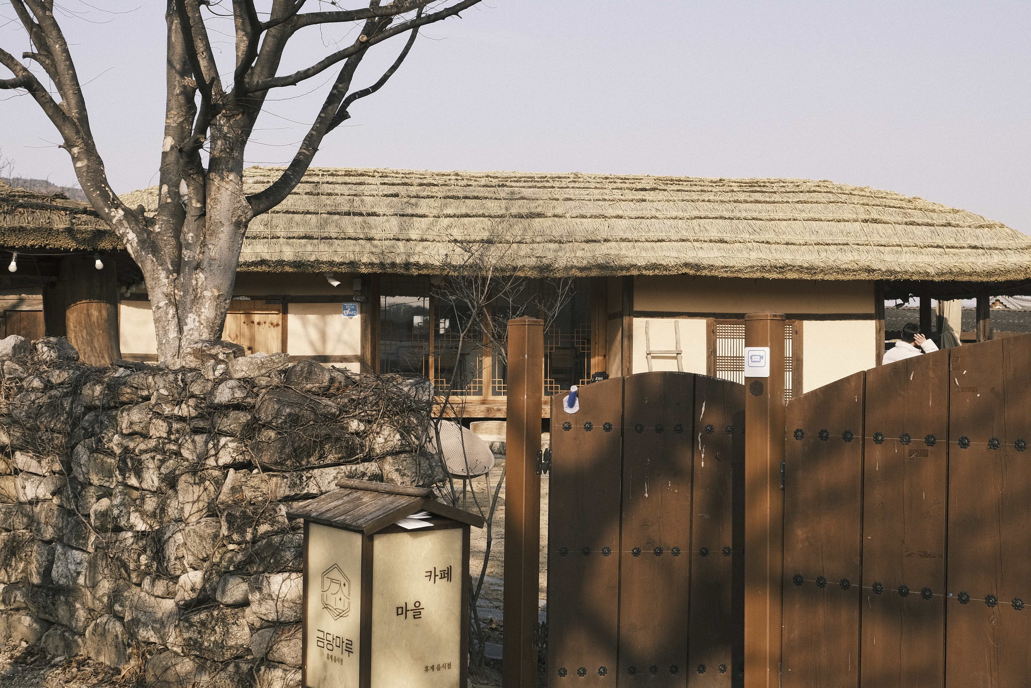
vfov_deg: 26.5
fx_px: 1461
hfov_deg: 38.9
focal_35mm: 51
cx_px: 517
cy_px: 350
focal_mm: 26.5
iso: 320
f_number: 7.1
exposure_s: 1/500
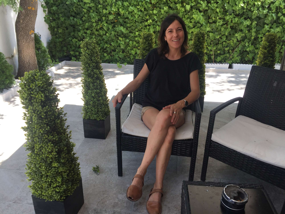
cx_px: 142
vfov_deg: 48.2
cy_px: 107
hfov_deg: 61.7
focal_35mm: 29
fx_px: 239
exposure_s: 1/223
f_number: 2.2
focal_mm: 4.15
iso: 32
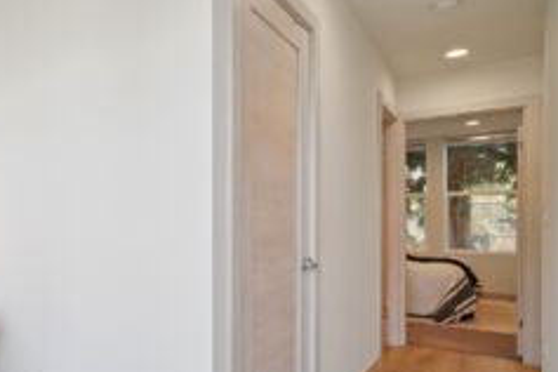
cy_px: 232
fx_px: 418
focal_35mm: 27
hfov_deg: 60.9
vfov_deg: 47.5
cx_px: 99
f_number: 8
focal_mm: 16
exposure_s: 1/125
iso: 1600
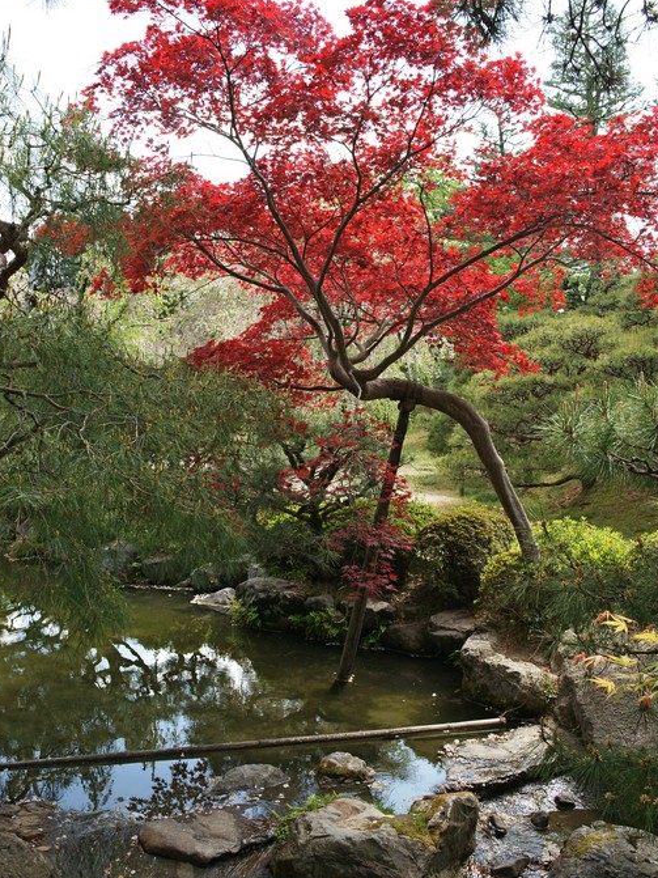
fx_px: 837
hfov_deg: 42.9
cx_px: 327
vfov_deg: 55.3
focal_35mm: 33
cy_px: 470
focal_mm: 30
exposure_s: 1/60
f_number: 10
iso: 400
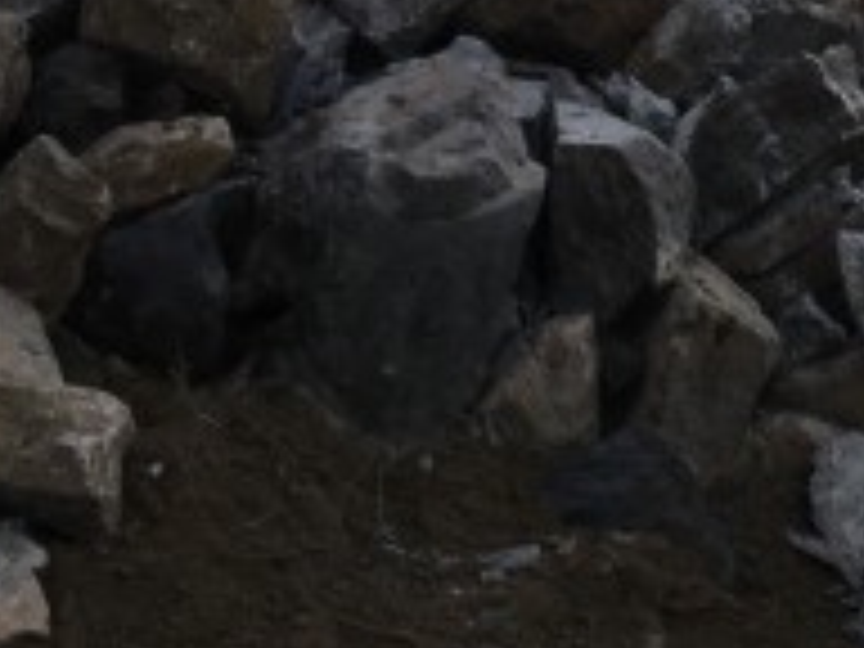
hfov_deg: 15.7
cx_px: 1022
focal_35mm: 121
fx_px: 3020
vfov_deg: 11.8
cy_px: -256
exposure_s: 1/60
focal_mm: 4.15
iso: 25
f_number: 2.2
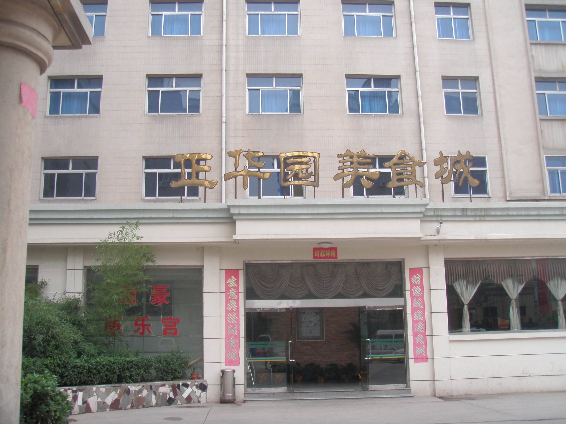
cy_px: 212
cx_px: 283
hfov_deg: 49.0
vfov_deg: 37.7
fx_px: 621
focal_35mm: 38
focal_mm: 6.7
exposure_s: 1/200
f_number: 3.5
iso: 80
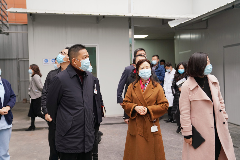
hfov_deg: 44.5
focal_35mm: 44
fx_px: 293
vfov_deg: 30.5
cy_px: 80
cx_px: 120
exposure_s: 1/500
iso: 1000
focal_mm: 44
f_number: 3.2
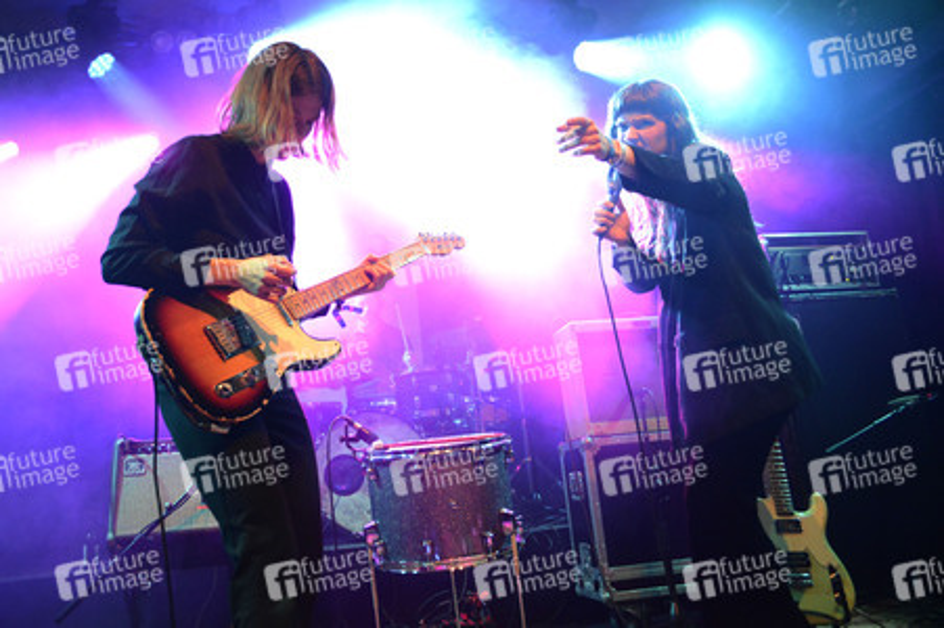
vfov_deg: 44.9
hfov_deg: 63.7
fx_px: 760
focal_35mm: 29
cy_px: 314
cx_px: 472
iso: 6400
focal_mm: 29
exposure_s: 1/125
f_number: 4.5
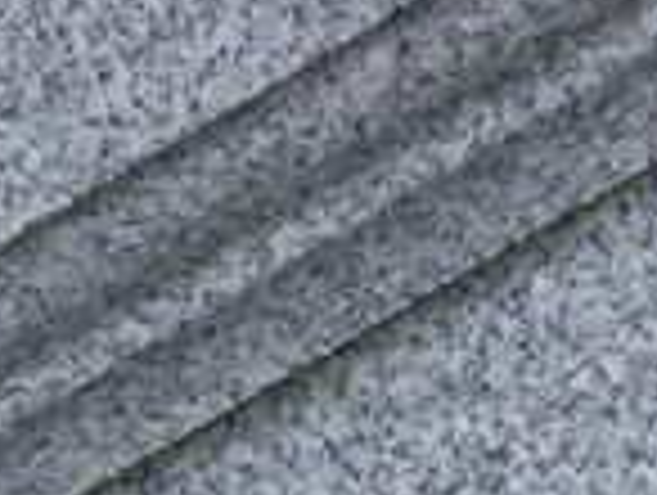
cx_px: 1161
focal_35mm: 191
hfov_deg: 9.8
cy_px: 1483
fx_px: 3631
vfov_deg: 7.0
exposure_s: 1/590
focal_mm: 3.3
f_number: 2.4
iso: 25
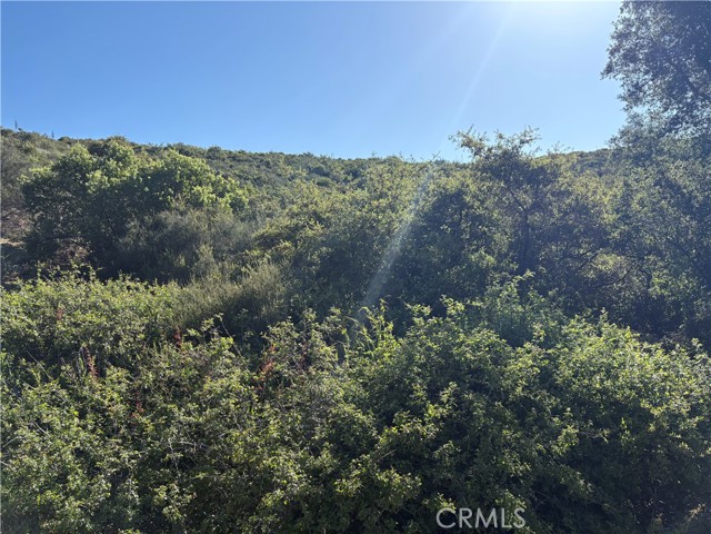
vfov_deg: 53.1
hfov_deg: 67.3
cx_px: 356
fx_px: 534
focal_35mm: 26
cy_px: 267
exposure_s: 1/2639
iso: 50
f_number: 1.6
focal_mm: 5.96
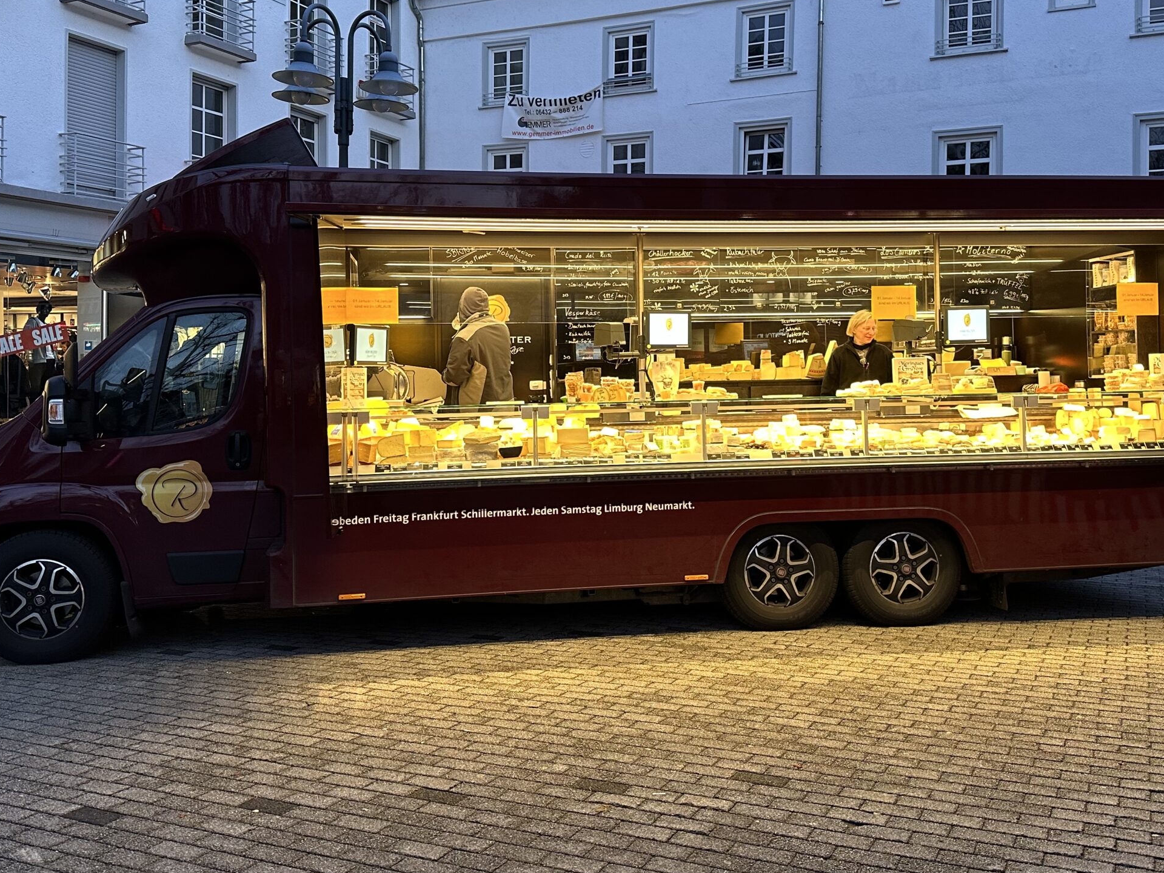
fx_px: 1076
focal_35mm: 32
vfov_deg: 44.0
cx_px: 632
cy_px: 361
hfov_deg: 56.7
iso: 200
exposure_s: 1/50
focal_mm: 6.86
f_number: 1.78
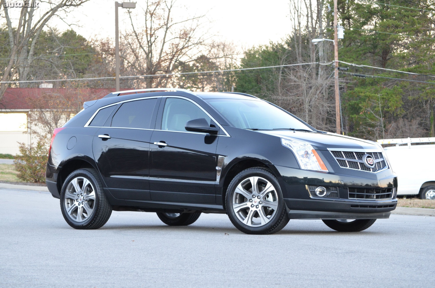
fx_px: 1483
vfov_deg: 11.1
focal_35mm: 123
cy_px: 144
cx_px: 218
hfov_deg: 16.7
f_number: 9
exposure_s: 1/30
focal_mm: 82
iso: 720
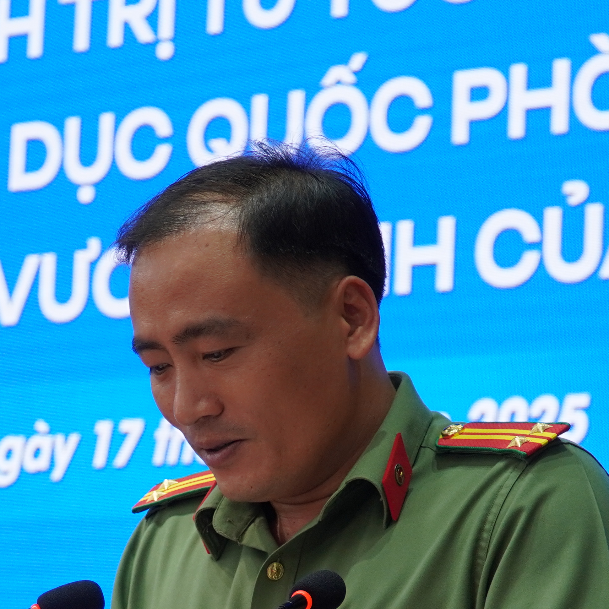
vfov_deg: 12.2
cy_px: 593
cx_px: 210
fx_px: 2826
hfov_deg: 12.3
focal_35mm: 142
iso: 320
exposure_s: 1/50
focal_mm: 36
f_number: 4
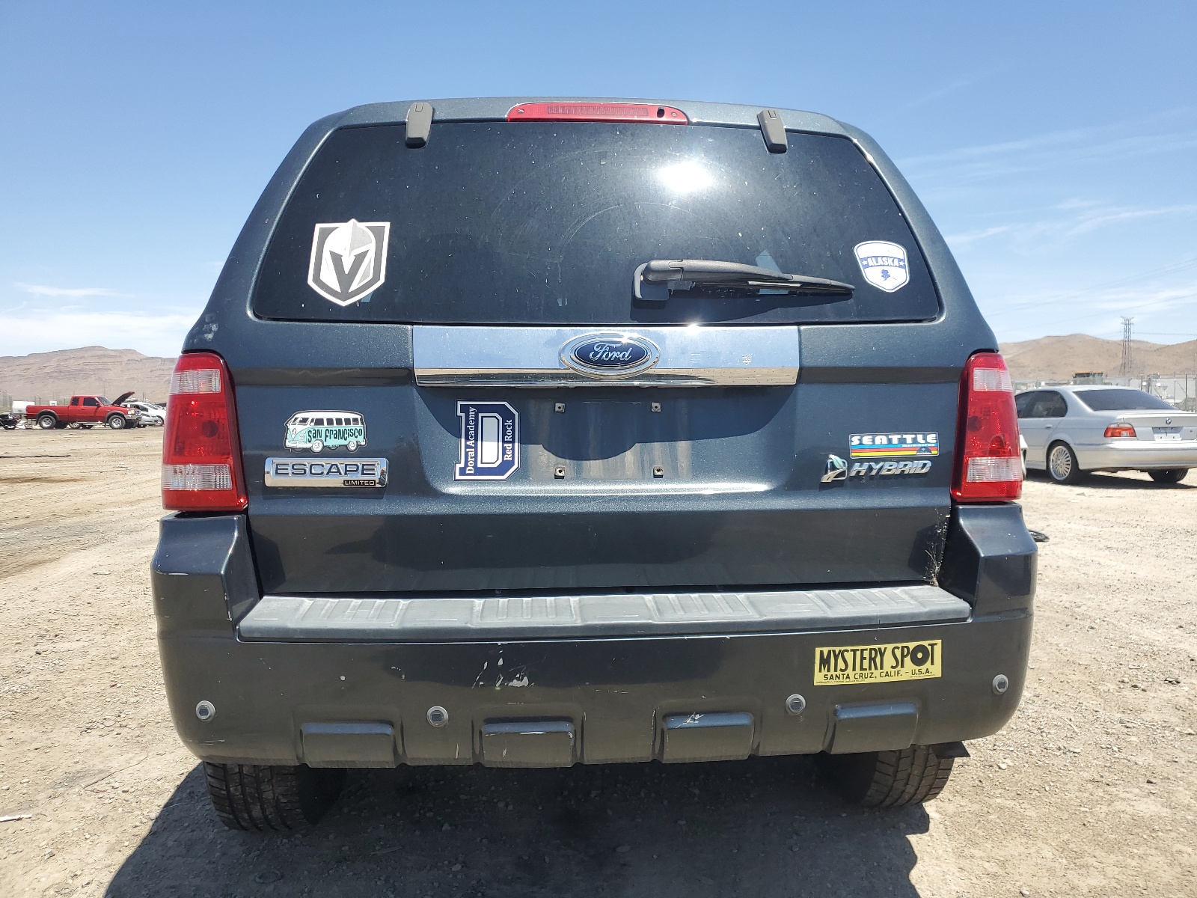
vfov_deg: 53.1
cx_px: 598
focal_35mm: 26
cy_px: 449
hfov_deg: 67.3
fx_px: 899
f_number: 1.5
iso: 50
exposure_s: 1/2000
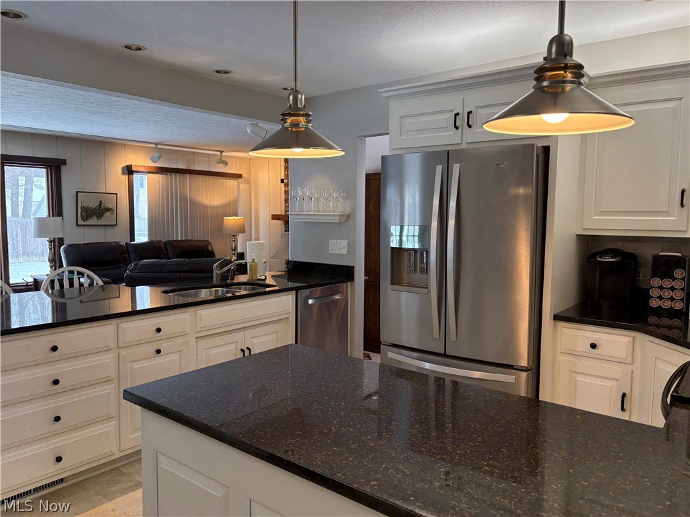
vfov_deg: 53.1
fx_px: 518
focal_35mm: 26
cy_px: 258
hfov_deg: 67.3
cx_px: 345
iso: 125
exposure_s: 1/130
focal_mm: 5.96
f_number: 1.6
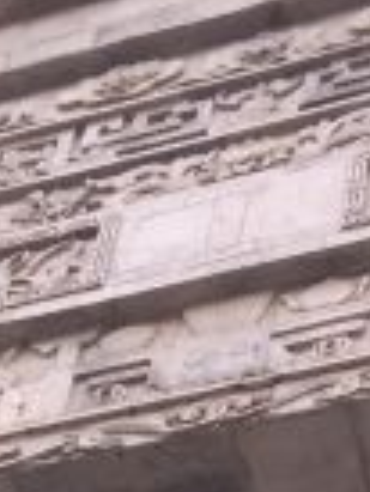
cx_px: 235
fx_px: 2106
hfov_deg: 10.0
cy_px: 1232
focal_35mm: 148
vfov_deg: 11.0
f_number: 2.2
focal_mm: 4.15
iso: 32
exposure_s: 1/250
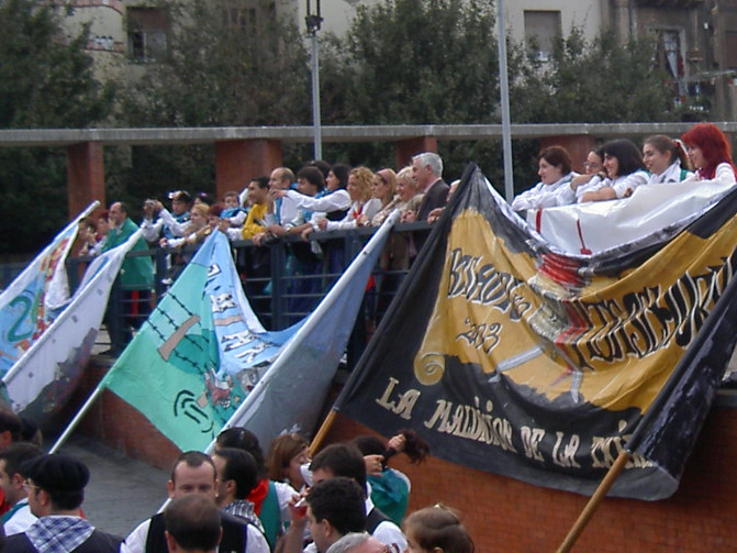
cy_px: 210
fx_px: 1980
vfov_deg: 15.9
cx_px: 649
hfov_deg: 20.7
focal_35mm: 93
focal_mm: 8
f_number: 2.8
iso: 100
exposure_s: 1/59.5
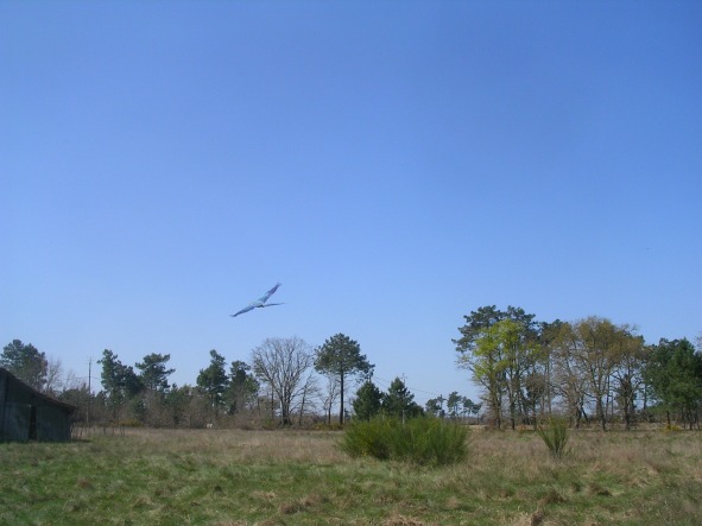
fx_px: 770
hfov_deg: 49.0
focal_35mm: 38
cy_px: 263
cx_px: 351
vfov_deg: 37.7
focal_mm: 5.8
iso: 50
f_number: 5.6
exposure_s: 1/330
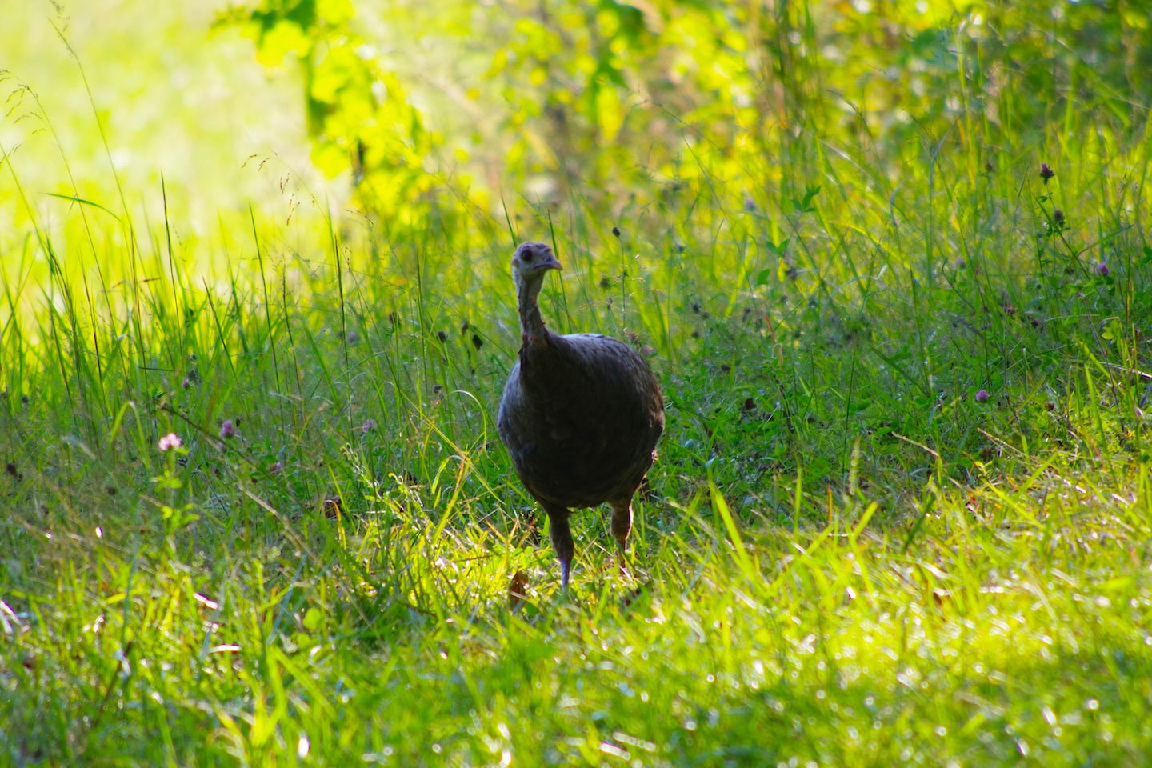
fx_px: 20158
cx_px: 576
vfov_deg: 2.2
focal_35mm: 630
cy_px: 384
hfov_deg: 3.3
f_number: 8
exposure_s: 1/200
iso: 800
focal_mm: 420
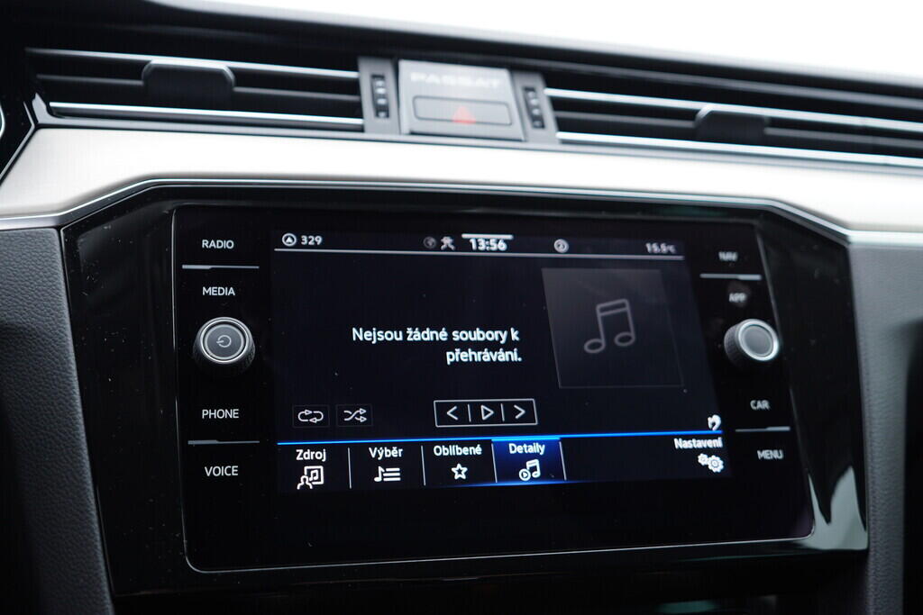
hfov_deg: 53.1
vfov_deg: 36.9
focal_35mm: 36
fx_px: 923
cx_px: 462
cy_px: 308
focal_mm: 24
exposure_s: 1/40
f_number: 2.8
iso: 200
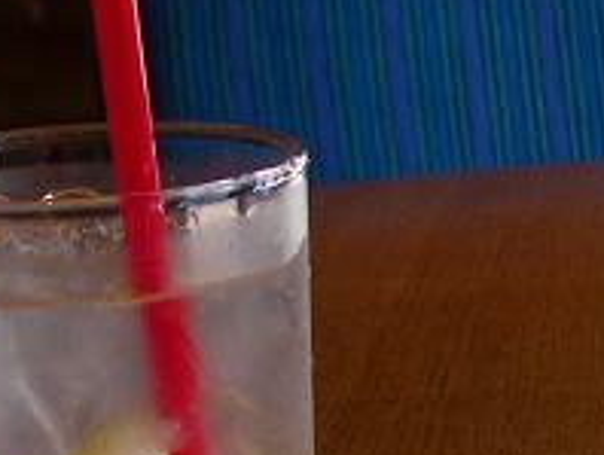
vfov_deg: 10.3
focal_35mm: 143
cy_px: 495
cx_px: 735
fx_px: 2498
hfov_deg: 13.4
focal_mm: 7.8
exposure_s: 1/80
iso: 80
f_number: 2.8
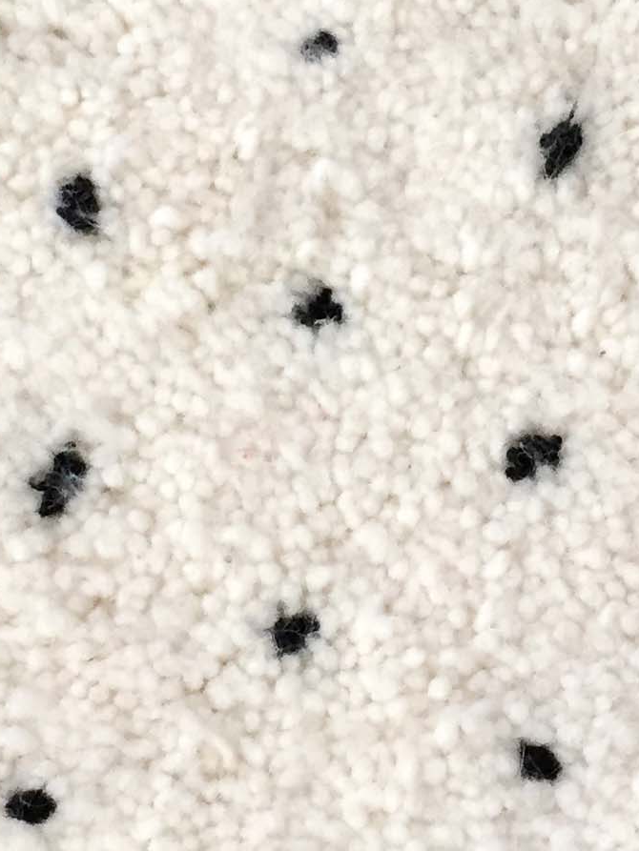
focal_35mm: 106
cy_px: 119
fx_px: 2608
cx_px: 391
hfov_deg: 14.0
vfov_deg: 18.3
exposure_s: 1/33
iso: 125
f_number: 2.2
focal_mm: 4.15
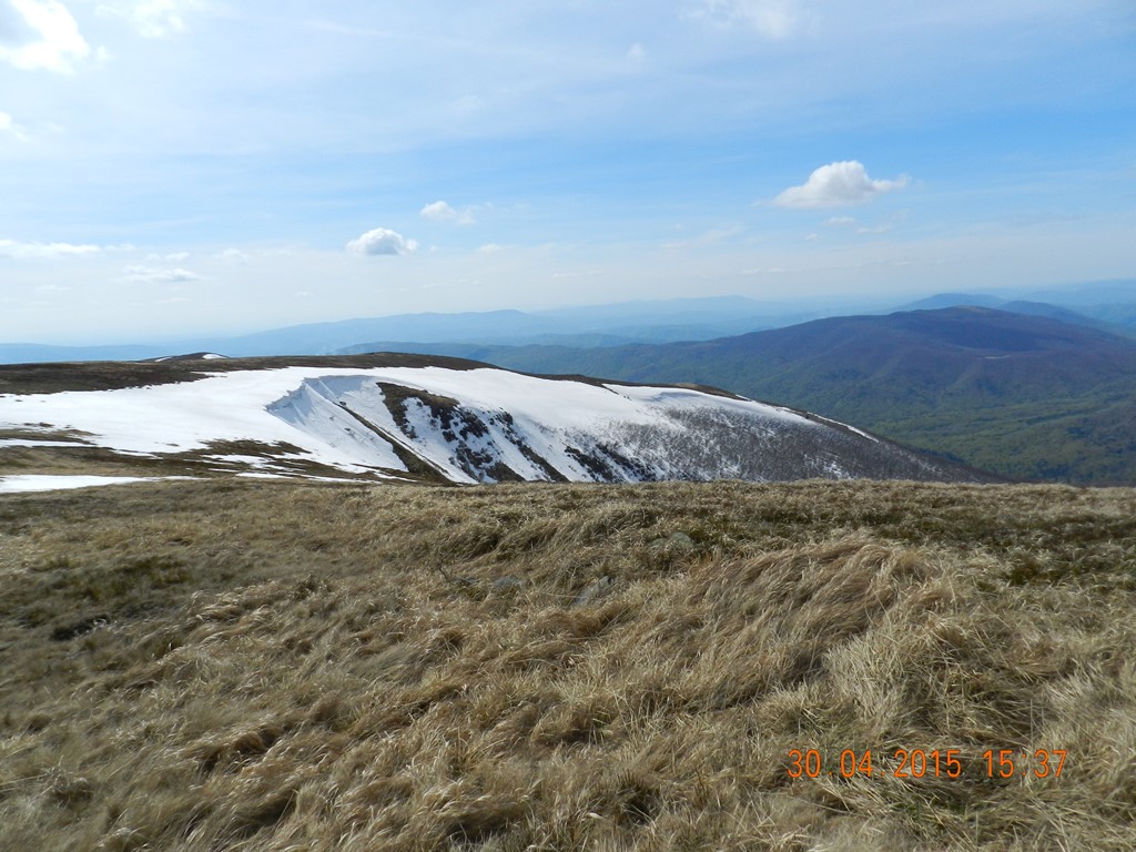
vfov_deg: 58.9
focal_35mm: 23
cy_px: 426
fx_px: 755
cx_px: 568
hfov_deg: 73.9
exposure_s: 1/1250
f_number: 4.5
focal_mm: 4
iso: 160
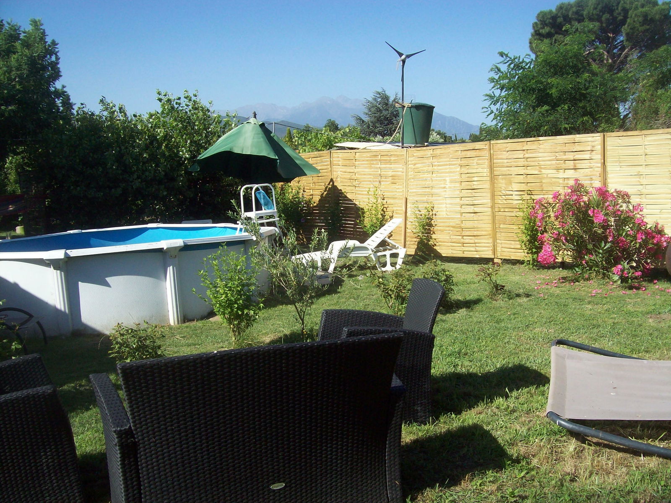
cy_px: 252
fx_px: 698
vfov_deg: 39.7
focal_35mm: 36
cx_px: 336
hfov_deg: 51.4
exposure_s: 1/410
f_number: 4.8
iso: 80
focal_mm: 6
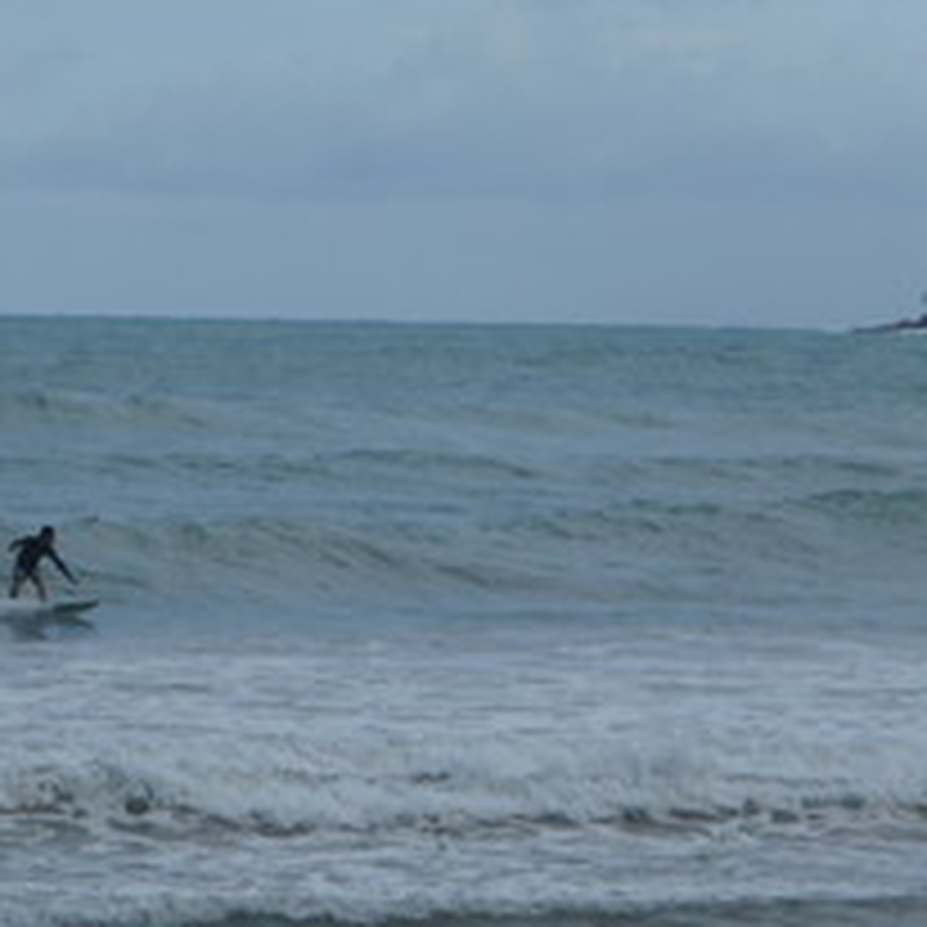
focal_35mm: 344
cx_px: 207
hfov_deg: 5.1
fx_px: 10422
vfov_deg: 5.1
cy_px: 554
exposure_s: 1/400
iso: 80
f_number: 6.6
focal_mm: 36
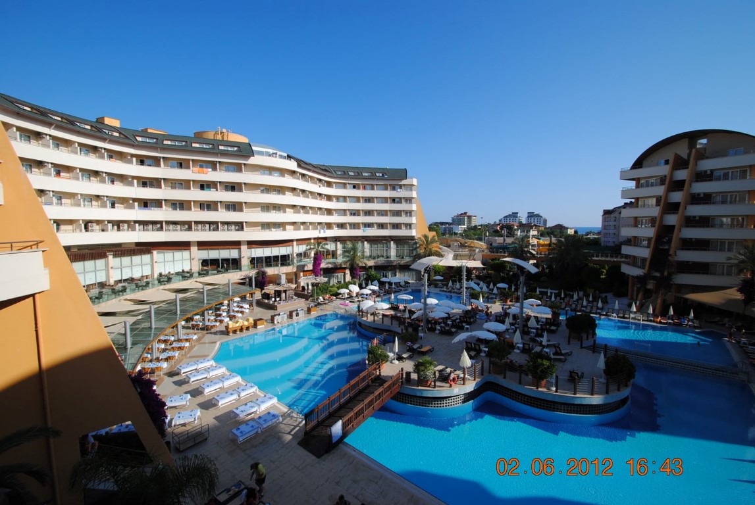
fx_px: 315
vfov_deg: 77.5
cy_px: 252
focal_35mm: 15
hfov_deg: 100.3
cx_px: 378
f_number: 8
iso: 100
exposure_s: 1/250
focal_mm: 10
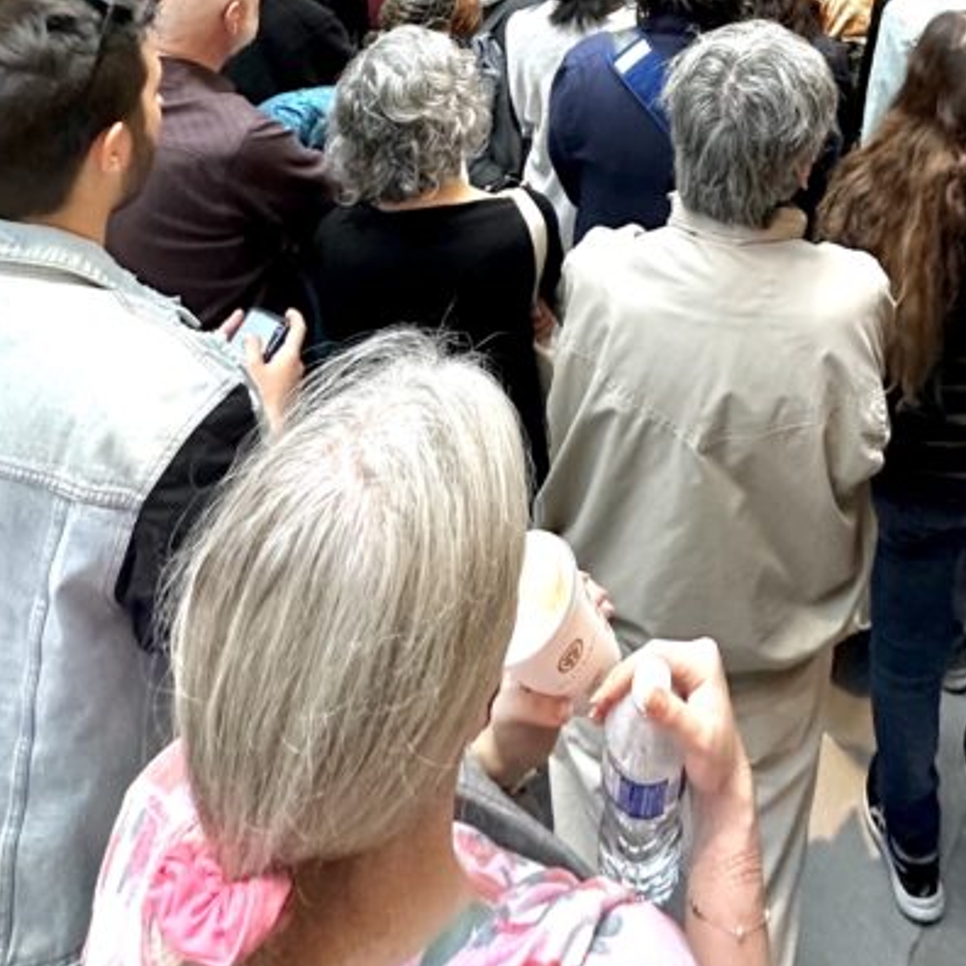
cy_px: -220
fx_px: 1010
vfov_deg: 37.3
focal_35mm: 32
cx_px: 712
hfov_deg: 49.3
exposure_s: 1/60
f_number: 2.2
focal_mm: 2.22
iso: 400
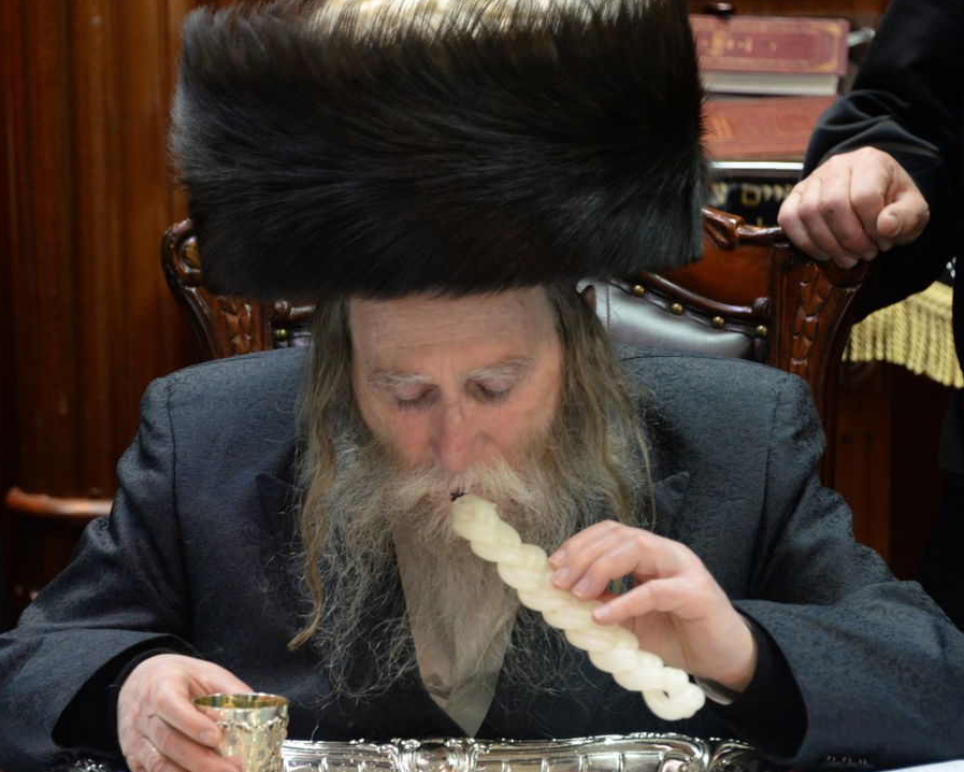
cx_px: 462
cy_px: 473
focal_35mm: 249
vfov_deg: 6.2
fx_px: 7106
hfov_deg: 7.8
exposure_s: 1/60
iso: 2500
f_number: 5.6
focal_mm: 170
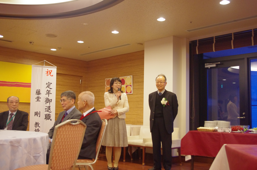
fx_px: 299
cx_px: 128
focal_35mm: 42
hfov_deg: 46.4
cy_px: 85
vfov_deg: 31.8
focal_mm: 28.13
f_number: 4
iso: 2000
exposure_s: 1/40
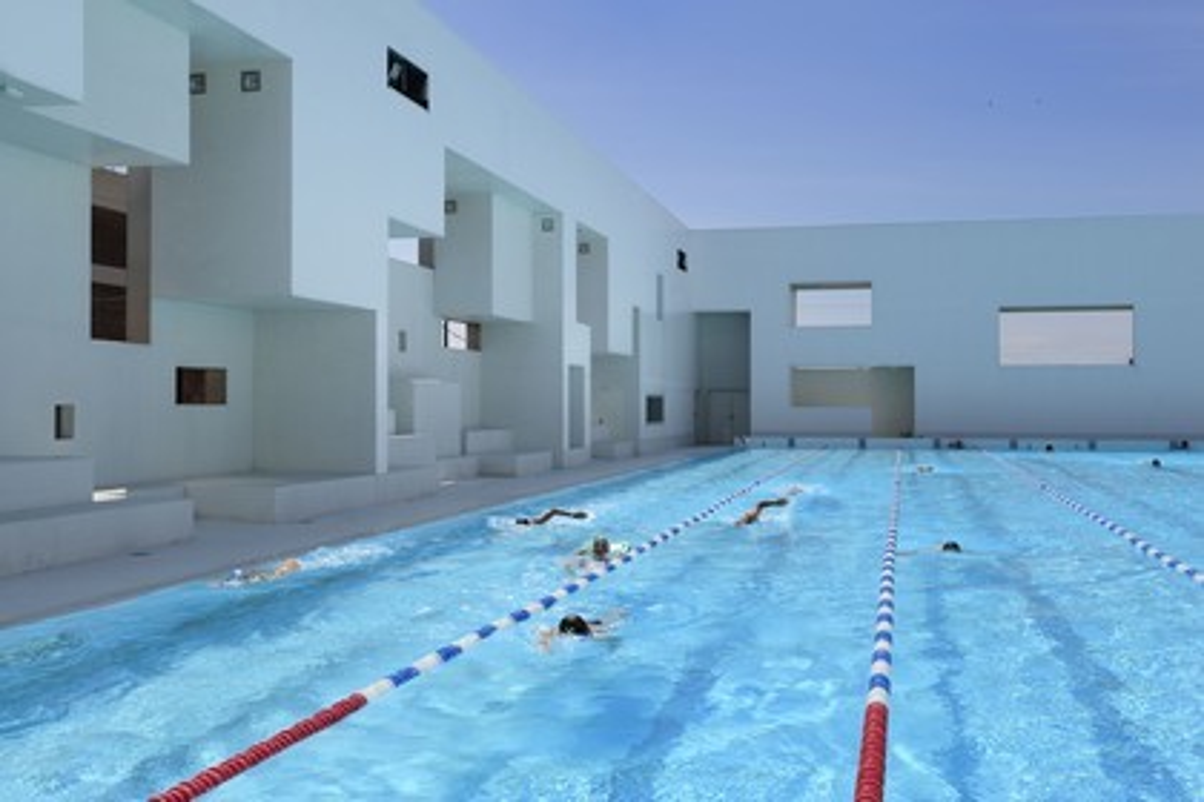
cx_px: 602
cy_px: 401
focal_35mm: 40
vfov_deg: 33.4
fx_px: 1338
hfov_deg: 48.5
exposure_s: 1/200
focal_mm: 40
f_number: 18
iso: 200
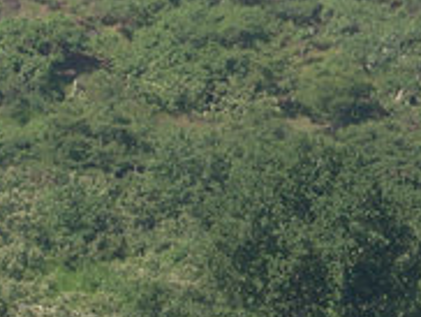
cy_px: 525
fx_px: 5614
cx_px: 576
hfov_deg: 4.3
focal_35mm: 461
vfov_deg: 3.2
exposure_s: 1/350
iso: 80
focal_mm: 23.3
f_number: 5.1
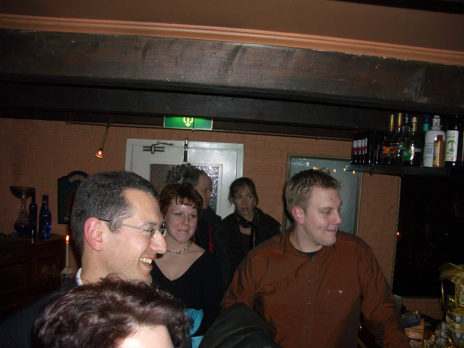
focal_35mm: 35
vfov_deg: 40.7
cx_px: 232
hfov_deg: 52.6
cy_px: 174
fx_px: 469
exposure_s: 1/60
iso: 100
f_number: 2.6
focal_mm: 5.8
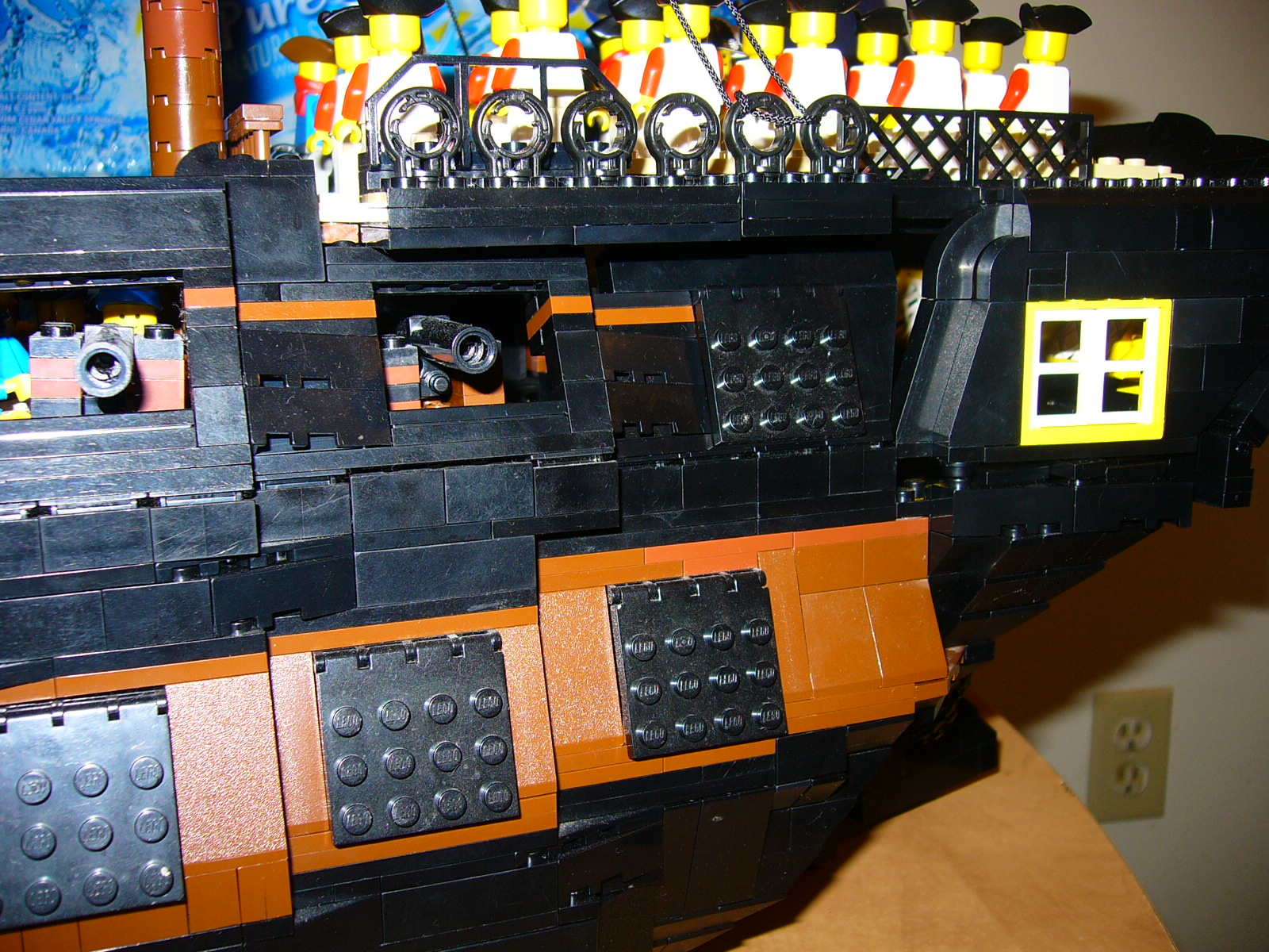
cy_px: 476
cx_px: 634
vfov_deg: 40.7
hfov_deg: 52.6
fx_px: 1283
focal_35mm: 35
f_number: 2.8
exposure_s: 1/60
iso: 64
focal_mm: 5.8
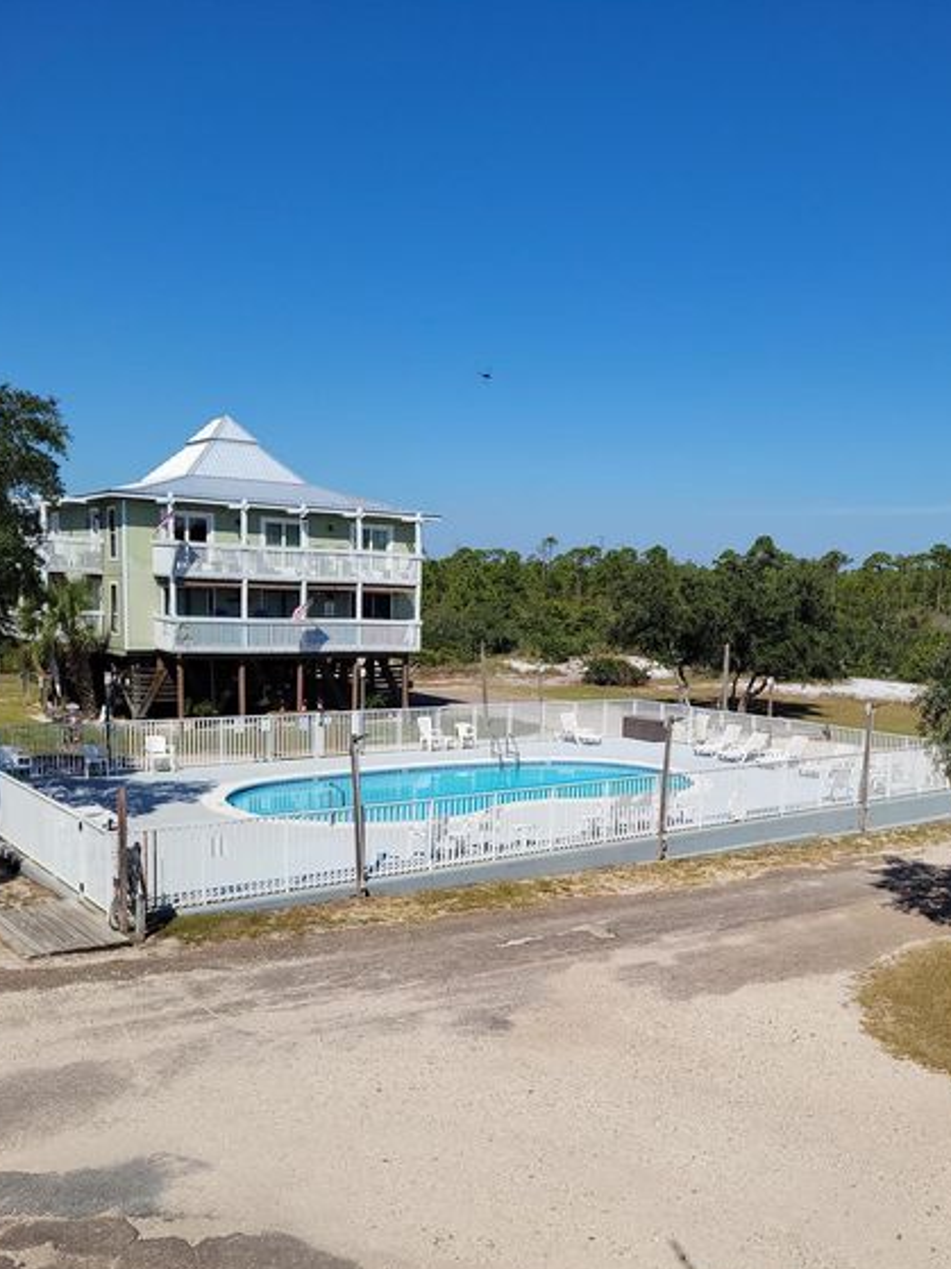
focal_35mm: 31
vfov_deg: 58.0
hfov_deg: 45.3
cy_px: 746
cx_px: 533
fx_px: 1136
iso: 40
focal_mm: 5.4
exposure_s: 1/4222
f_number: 1.8
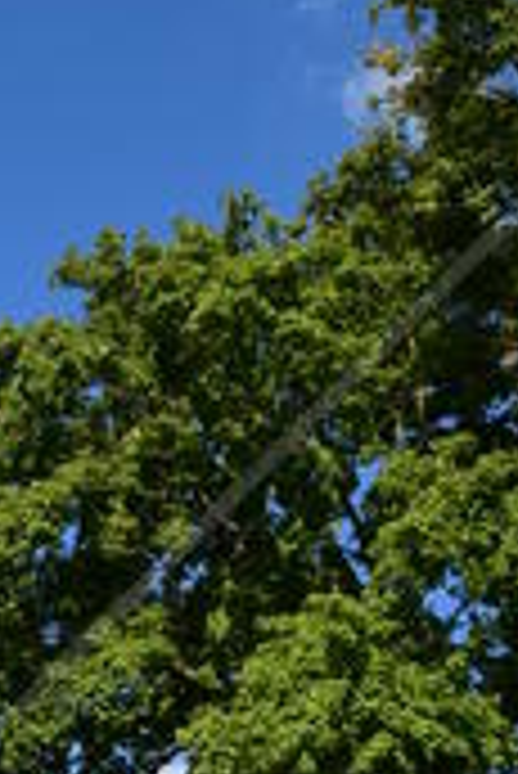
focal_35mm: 101
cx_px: -227
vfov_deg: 19.0
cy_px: 954
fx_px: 2175
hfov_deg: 12.9
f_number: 11
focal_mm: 20
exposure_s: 1/125
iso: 100
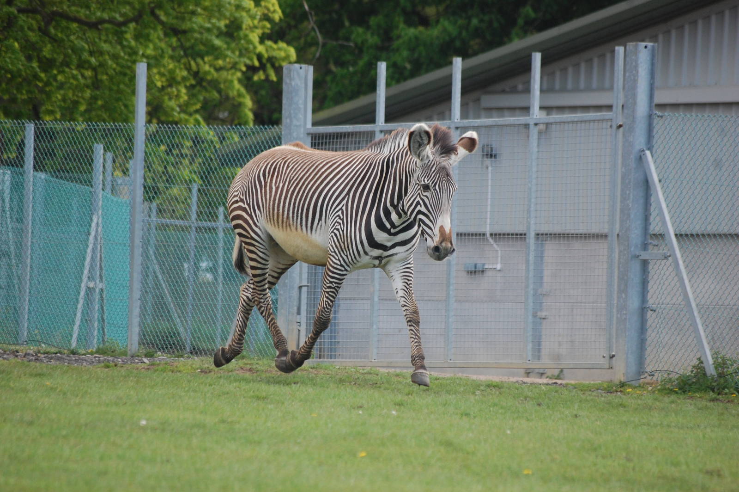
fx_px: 6153
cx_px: 370
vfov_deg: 4.6
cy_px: 246
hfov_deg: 6.9
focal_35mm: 300
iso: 560
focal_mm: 200
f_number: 5.6
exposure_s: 1/500
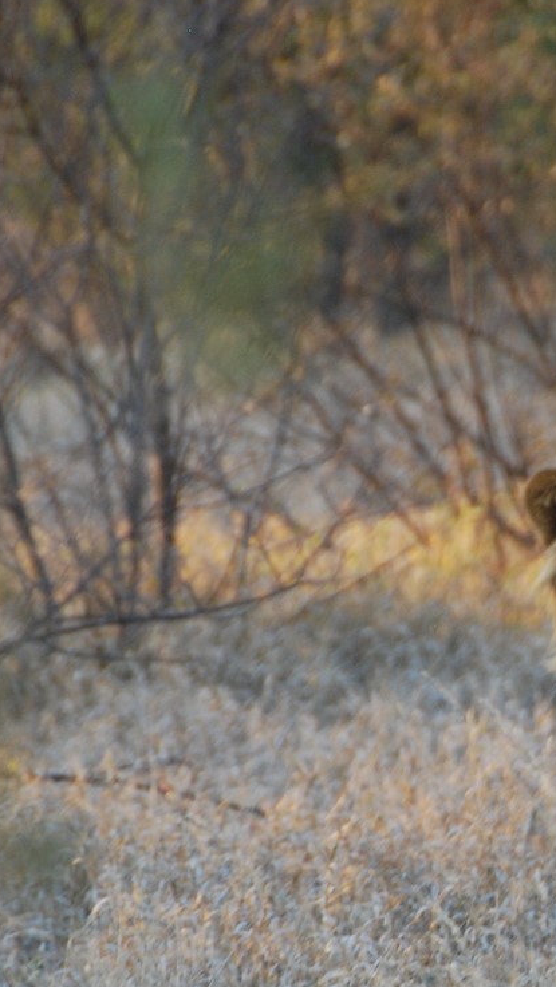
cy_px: 677
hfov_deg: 1.8
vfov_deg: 3.3
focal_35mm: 661
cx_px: 516
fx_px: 17311
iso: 400
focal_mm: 200
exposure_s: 1/125
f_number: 5.6
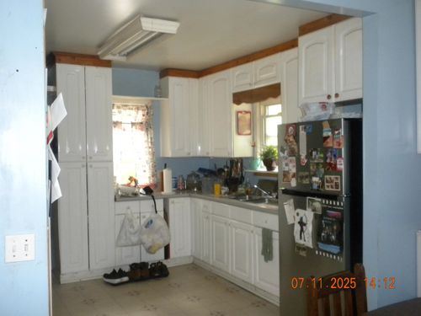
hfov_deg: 50.1
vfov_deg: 38.7
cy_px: 158
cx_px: 210
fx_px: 450
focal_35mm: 37
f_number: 3.5
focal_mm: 6.6
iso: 400
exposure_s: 1/30
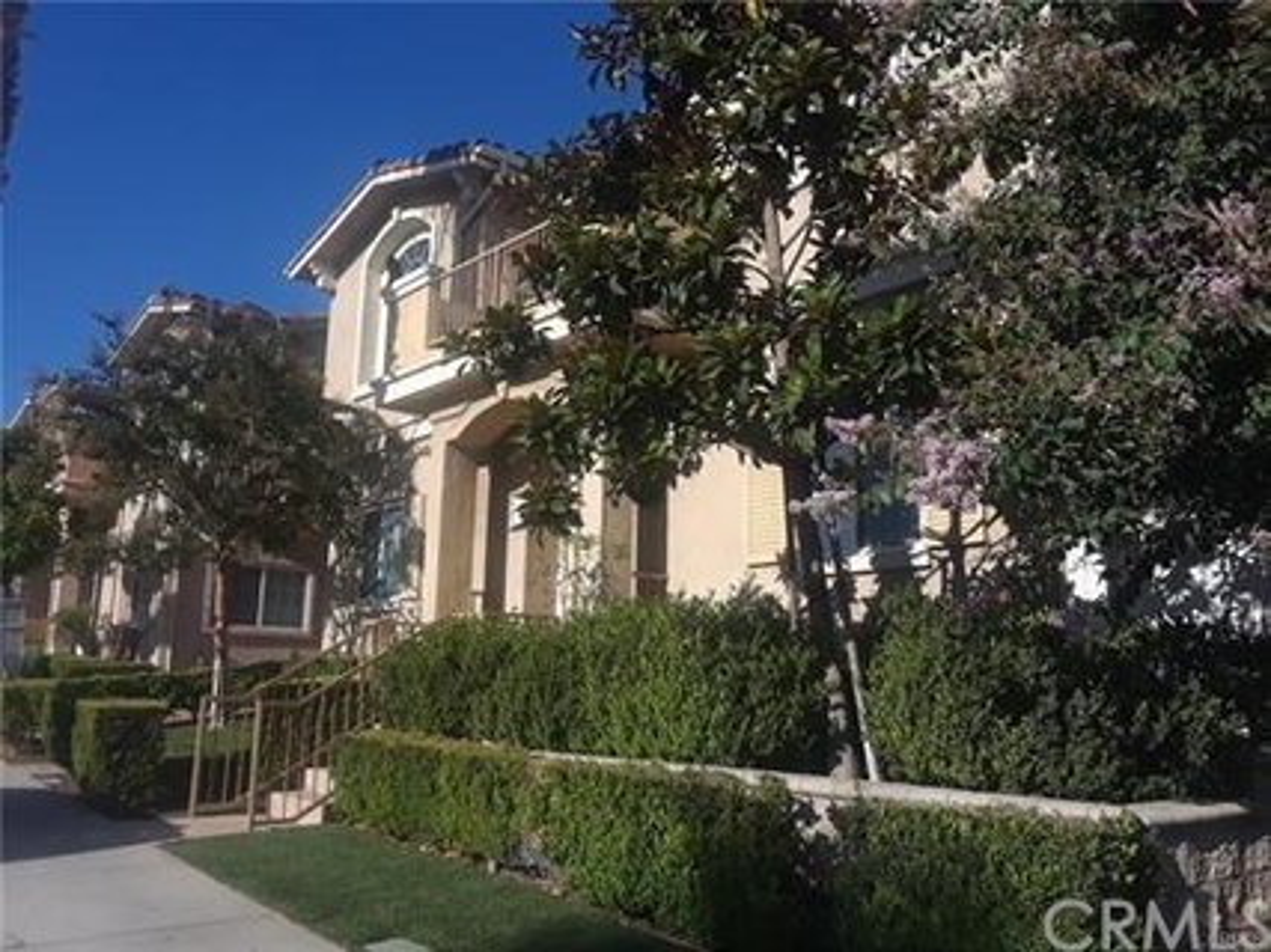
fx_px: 1101
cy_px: 476
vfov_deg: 46.8
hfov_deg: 60.0
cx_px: 636
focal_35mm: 30
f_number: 1.9
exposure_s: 1/1976
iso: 40
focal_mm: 2.47
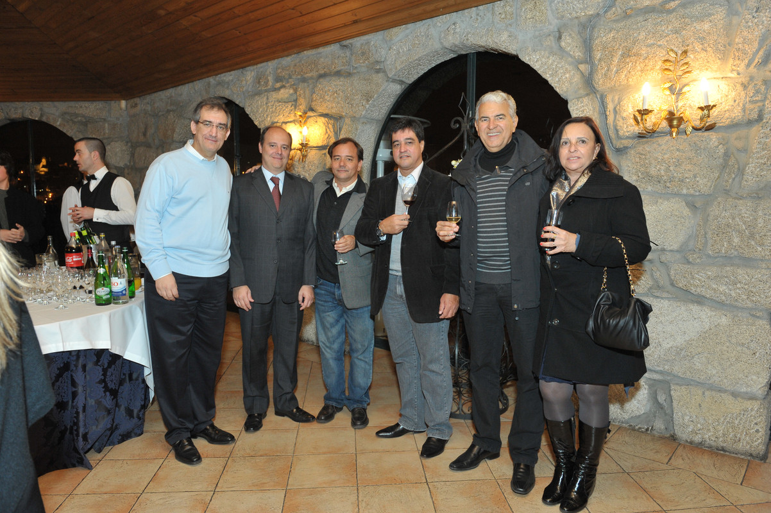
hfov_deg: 69.4
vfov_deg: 49.5
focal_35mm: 26
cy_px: 256
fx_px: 557
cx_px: 386
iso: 1600
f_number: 5.6
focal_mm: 26
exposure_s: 1/30
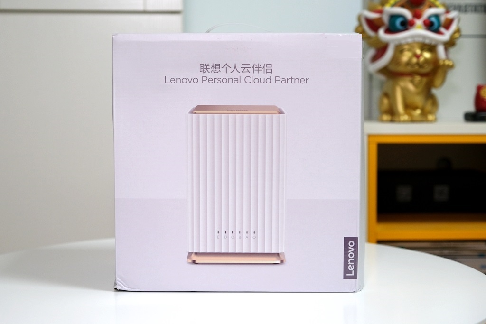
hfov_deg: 33.4
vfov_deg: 22.6
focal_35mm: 60
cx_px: 243
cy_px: 162
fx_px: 810
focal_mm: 40.1
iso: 800
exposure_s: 1/125
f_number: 2.8
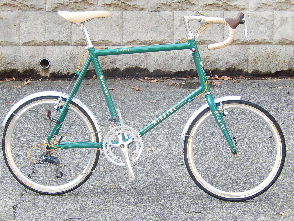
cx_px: 147
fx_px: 1248
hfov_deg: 13.4
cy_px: 110
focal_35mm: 147
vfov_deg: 10.1
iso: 125
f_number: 5.6
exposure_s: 1/30
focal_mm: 26.4
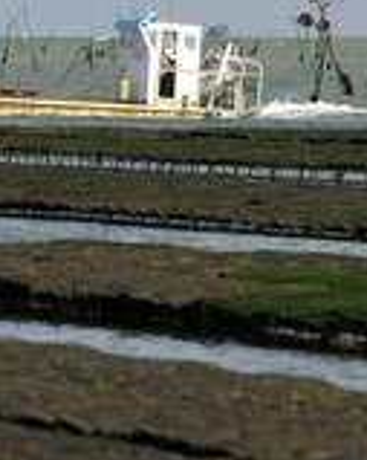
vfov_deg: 2.6
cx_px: -65
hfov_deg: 2.1
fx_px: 10138
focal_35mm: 746
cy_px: 104
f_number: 6
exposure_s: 1/320
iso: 100
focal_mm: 200
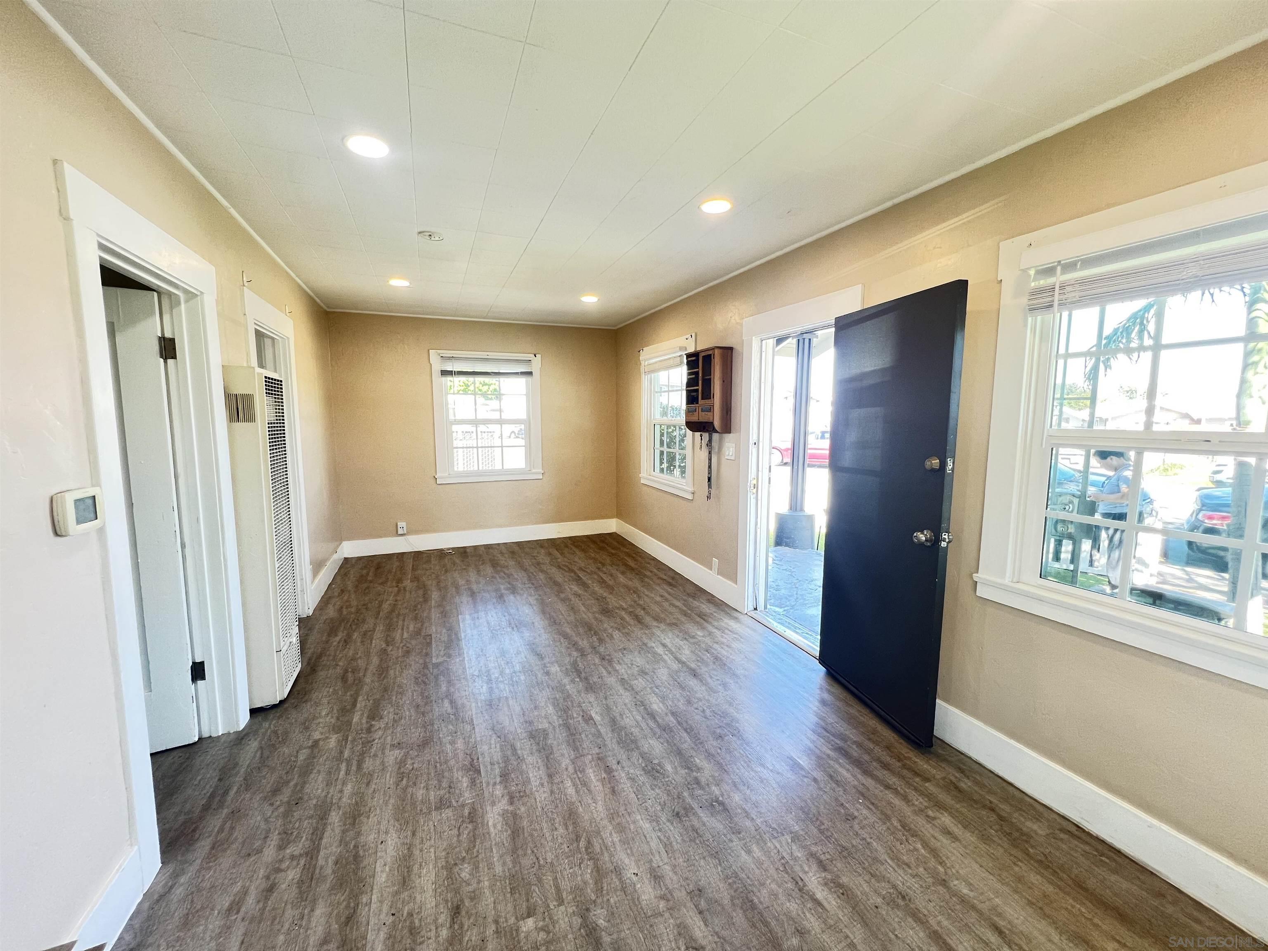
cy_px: 476
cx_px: 634
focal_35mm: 13
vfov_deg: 89.9
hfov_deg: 106.2
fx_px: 476
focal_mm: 1.57
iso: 125
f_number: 1.8
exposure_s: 1/60
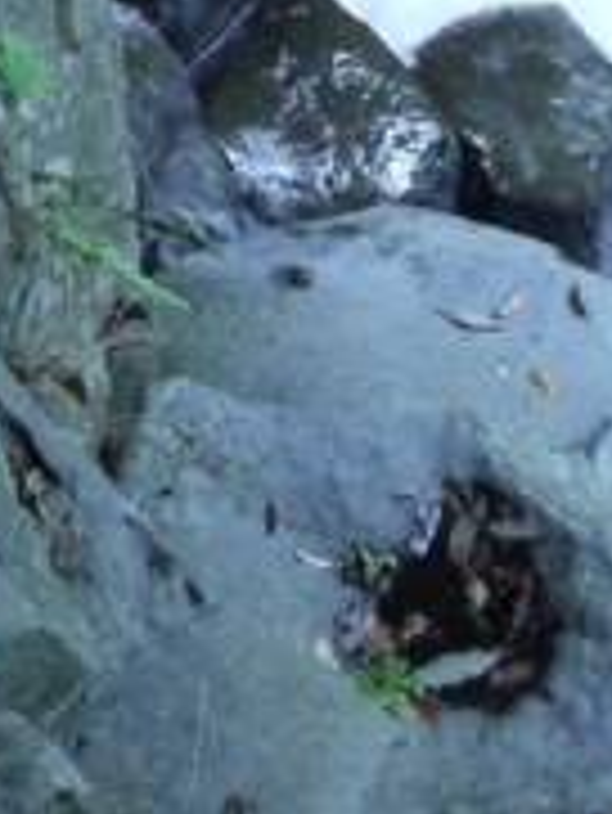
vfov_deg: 10.2
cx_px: 423
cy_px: -908
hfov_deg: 8.4
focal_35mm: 177
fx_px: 4167
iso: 400
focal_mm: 20
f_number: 3.2
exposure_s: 1/30
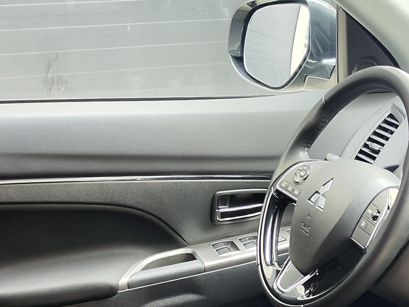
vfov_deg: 19.7
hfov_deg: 28.5
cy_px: 411
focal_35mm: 68
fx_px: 804
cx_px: 221
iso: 334
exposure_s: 1/65.2
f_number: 1.69
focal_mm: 7.01
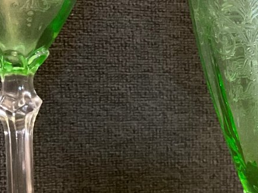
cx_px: 438
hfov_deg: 16.9
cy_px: 98
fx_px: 745
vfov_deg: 14.8
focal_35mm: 100
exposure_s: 1/30
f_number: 1.8
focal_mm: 3
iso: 320
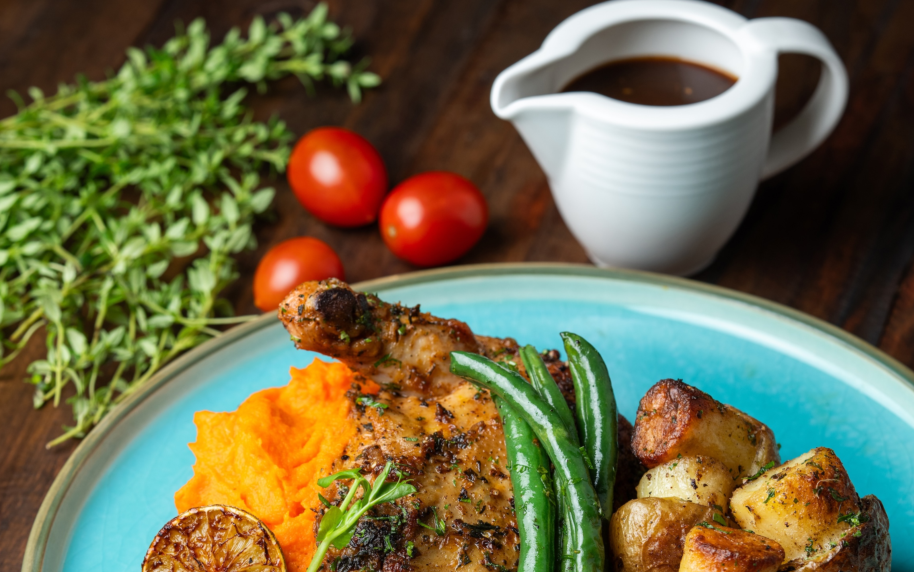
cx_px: 456
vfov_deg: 9.5
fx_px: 3438
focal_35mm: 138
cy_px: 410
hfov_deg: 15.1
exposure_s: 1/160
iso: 100
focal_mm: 90
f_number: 6.3
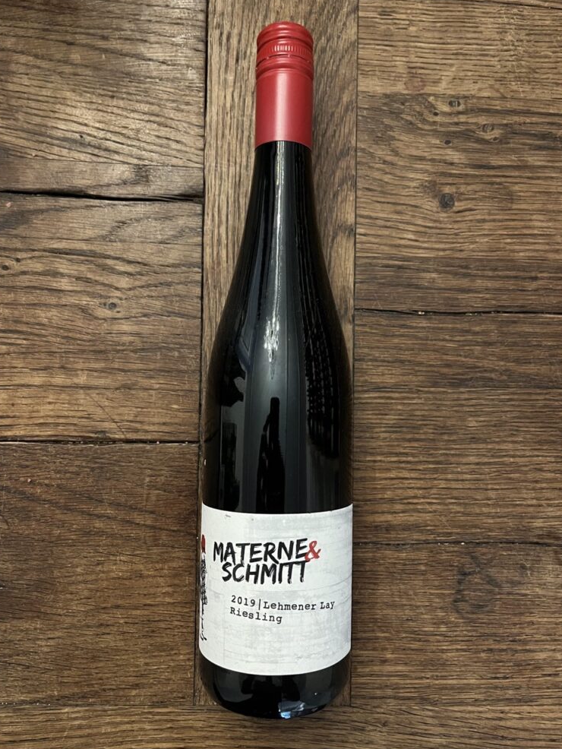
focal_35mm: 27
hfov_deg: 51.4
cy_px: 383
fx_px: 584
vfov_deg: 65.3
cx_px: 281
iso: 500
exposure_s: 1/50
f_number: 1.6
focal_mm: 5.1
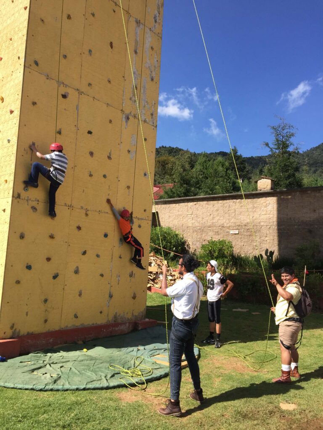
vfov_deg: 61.7
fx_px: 361
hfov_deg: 48.2
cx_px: 162
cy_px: 215
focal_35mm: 29
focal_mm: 4.2
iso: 32
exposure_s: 1/1319
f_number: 2.2
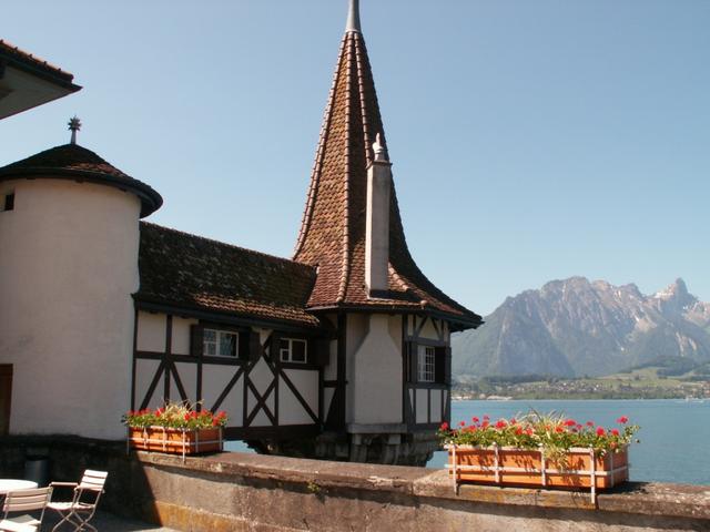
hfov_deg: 52.6
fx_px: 718
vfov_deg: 40.7
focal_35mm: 35
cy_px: 266
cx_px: 355
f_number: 5.6
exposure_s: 1/200
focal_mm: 5.86
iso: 50
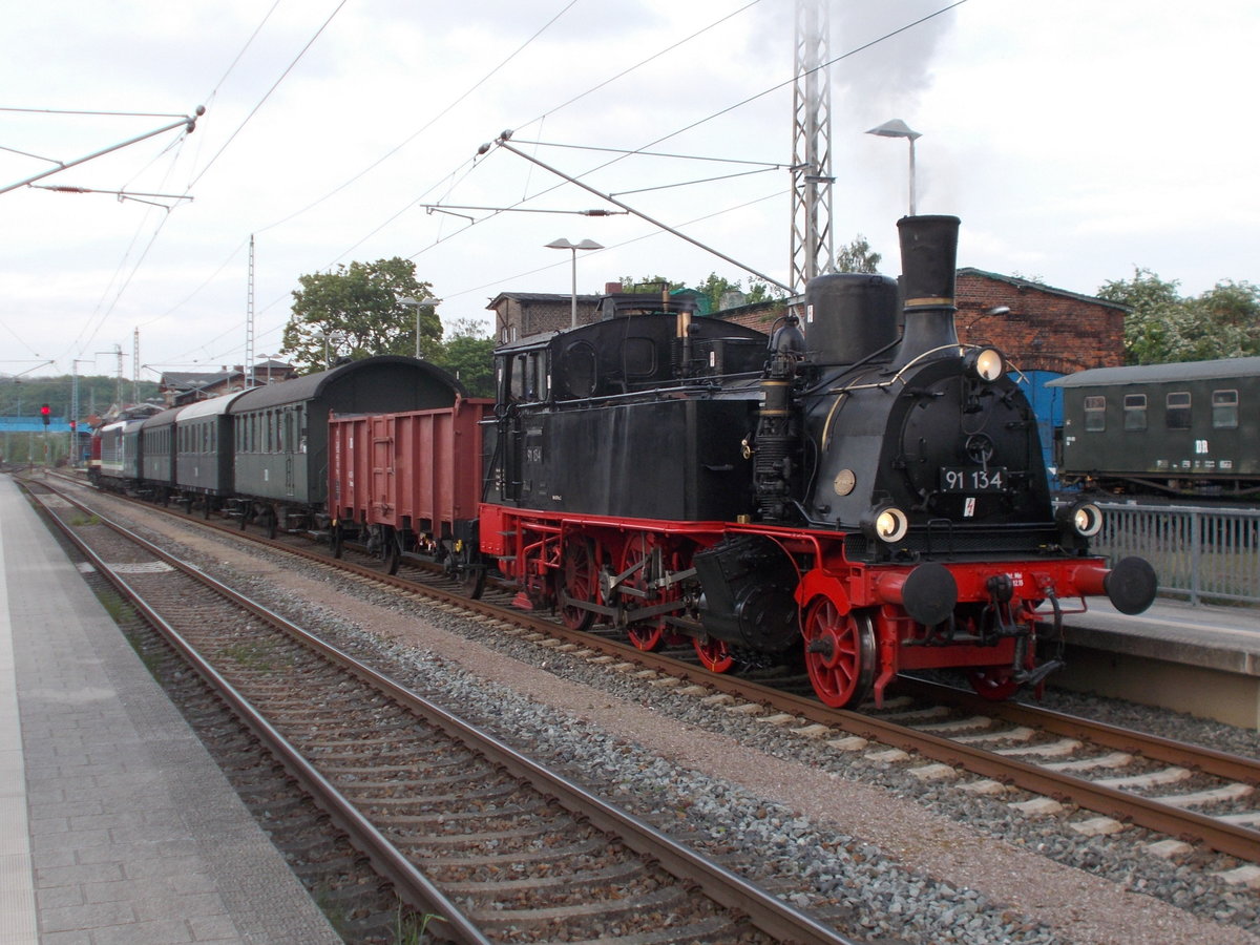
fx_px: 1420
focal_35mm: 39
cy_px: 472
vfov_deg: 36.8
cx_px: 630
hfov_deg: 47.9
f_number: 3.9
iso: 80
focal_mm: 6.9
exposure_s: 1/125
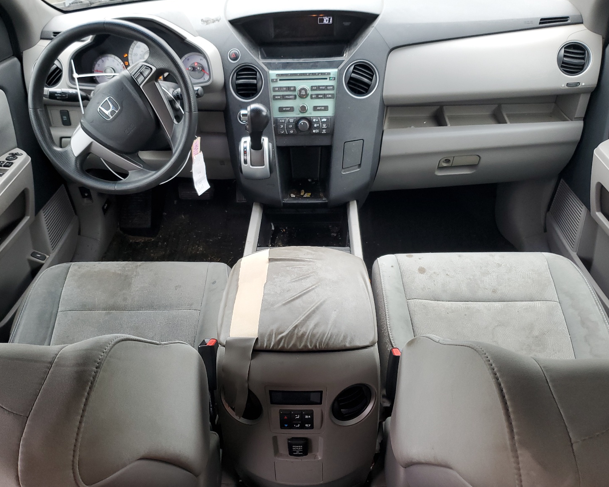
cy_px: 251
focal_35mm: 28
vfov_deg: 51.5
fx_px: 505
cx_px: 279
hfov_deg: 62.1
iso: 68
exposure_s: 1/60.2
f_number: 1.5
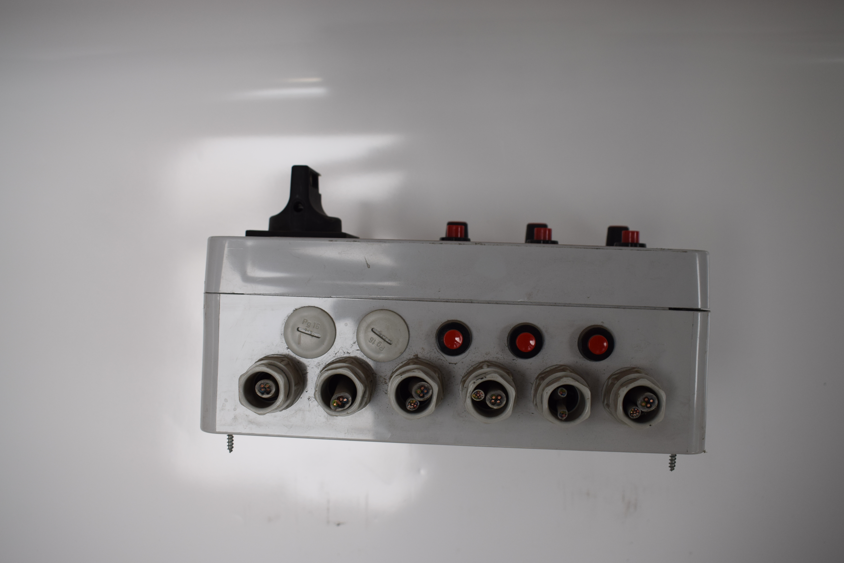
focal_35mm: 36
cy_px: 282
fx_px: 844
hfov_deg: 53.1
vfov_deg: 36.9
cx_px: 422
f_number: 5.6
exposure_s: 1/125
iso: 400
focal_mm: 24
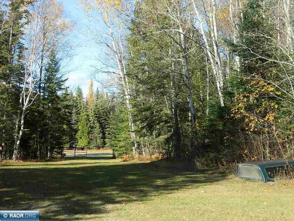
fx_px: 595
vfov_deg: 21.0
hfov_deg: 27.8
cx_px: 147
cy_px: 110
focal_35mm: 70
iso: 110
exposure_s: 1/400
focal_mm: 12.6
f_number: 4
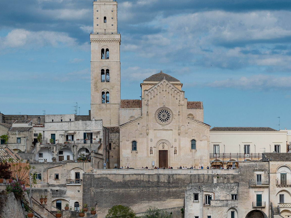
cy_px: 152
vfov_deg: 8.7
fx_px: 1438
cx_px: 226
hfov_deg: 11.5
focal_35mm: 171
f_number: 14
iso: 280
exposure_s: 1/320
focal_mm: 86
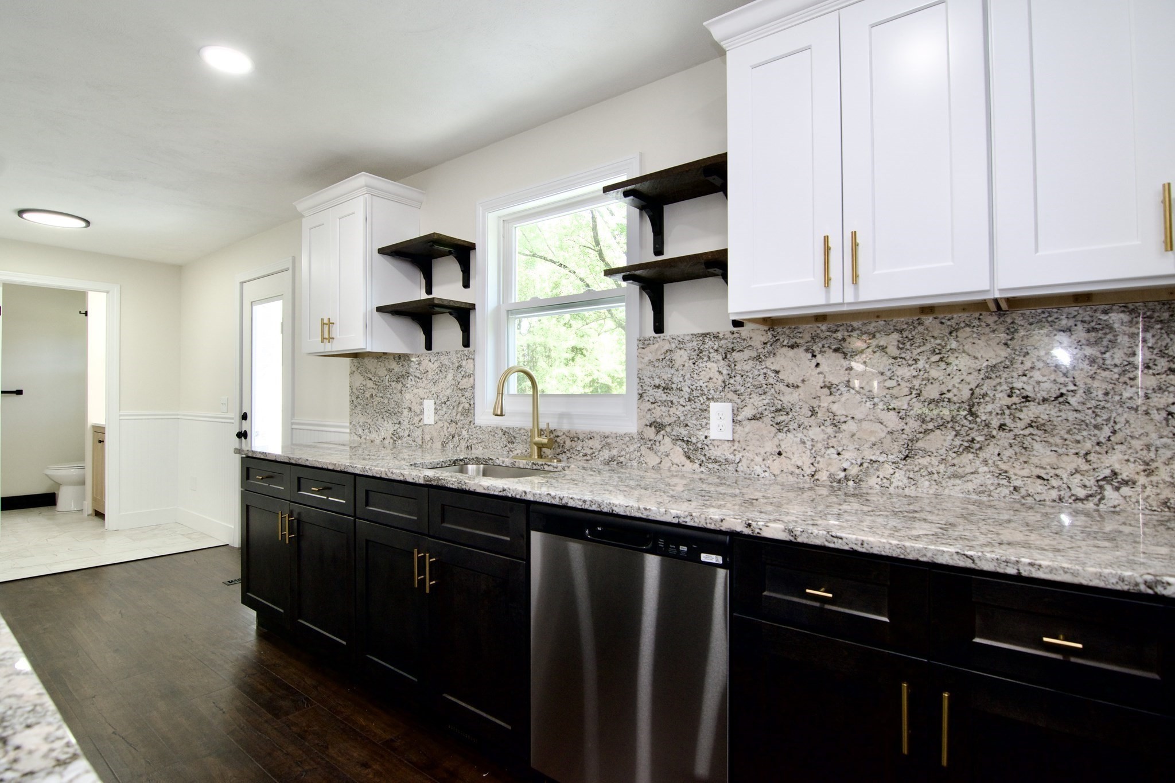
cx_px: 588
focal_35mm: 16
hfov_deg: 95.0
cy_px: 392
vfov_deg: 72.0
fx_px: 538
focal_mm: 11
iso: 320
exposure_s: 1/40
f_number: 6.3
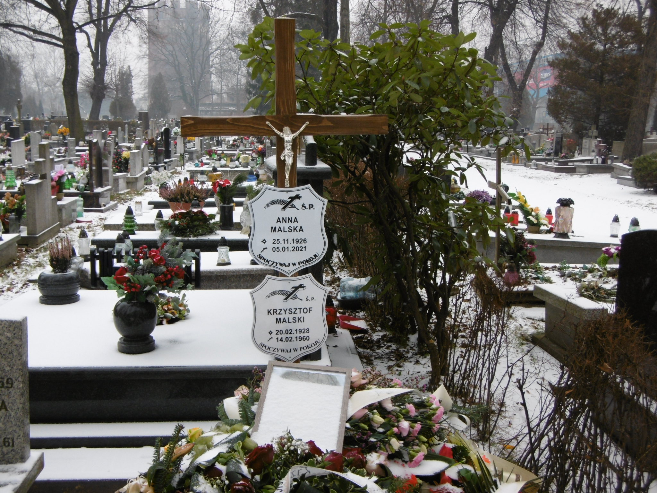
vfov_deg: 33.6
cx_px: 328
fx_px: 816
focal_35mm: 43
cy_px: 246
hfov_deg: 43.9
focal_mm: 7.7
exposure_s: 1/60
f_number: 3.8
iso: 100
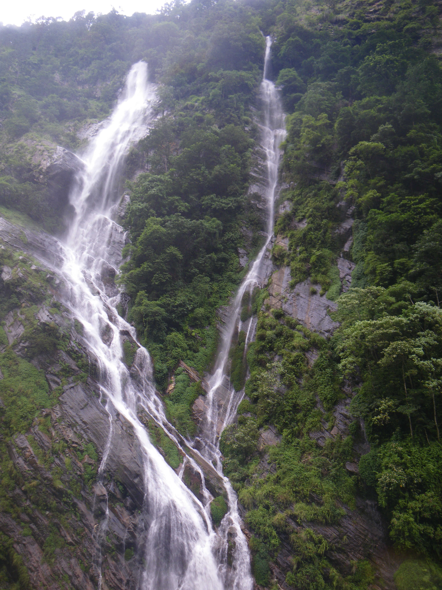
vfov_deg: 63.4
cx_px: 221
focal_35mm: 28
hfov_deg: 49.7
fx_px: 477
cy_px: 295
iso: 50
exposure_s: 1/60
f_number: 3.5
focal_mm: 5
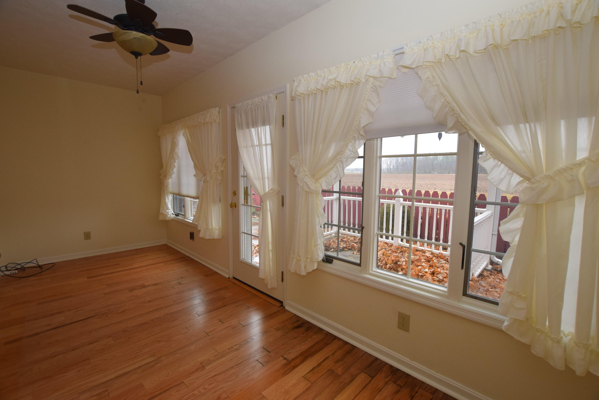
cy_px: 200
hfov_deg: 100.3
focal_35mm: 15
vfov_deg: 77.4
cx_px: 300
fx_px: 250
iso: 800
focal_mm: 10
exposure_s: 1/100
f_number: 5
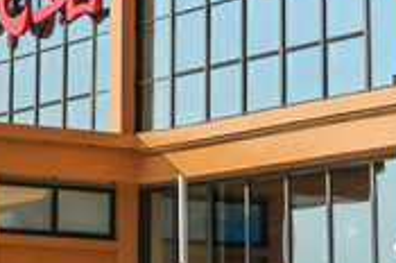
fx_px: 1658
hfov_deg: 13.6
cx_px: 134
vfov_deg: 9.0
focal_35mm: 151
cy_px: -10
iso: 100
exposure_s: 1/850
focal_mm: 22.3
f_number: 4
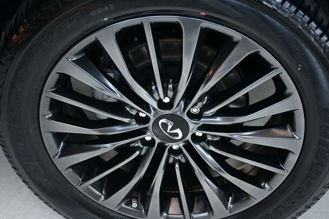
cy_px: 110
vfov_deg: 22.6
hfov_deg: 33.4
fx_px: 548
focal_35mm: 60
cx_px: 164
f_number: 4.5
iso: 3200
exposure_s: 1/80
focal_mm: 40
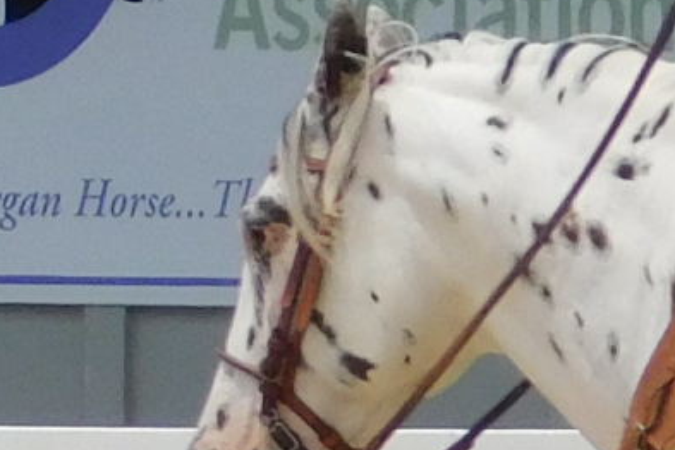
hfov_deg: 3.8
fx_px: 10274
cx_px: 843
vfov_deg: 2.5
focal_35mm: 548
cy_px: 606
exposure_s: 1/640
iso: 125
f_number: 5.4
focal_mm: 35.9
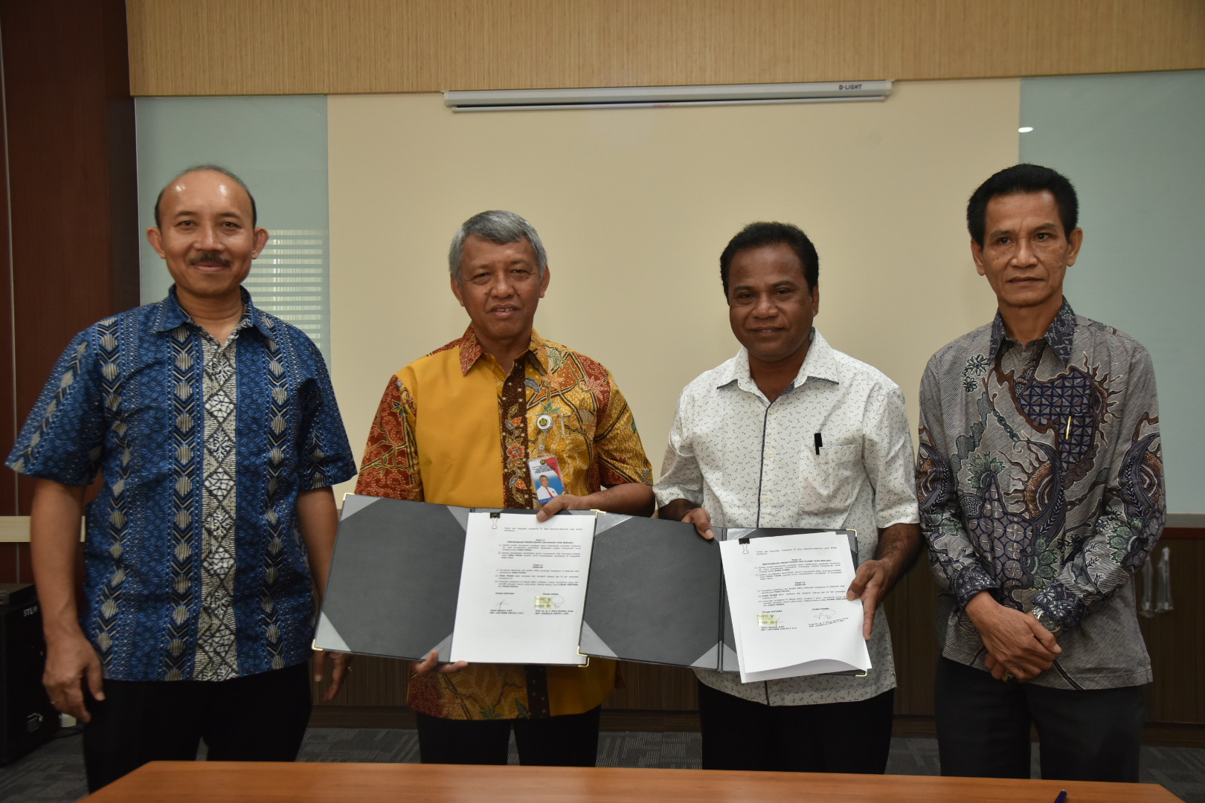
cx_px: 602
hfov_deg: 54.4
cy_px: 402
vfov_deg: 37.9
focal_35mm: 35
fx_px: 1171
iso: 2000
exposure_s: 1/100
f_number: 5.6
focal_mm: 35
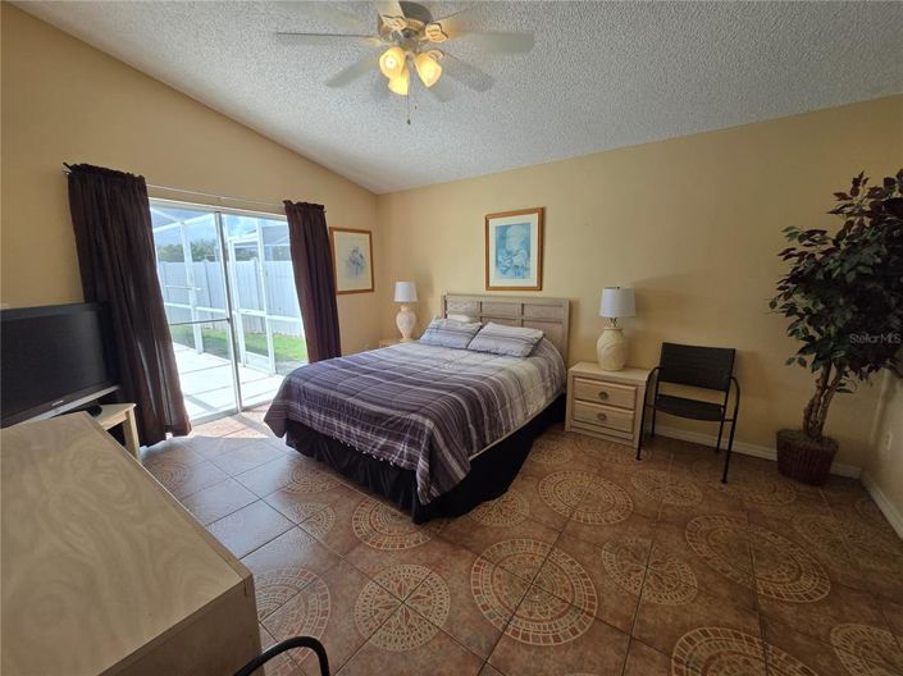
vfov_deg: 89.9
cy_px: 338
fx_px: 339
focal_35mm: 13
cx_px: 452
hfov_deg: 106.2
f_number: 2.2
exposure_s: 1/137
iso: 25
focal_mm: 1.7
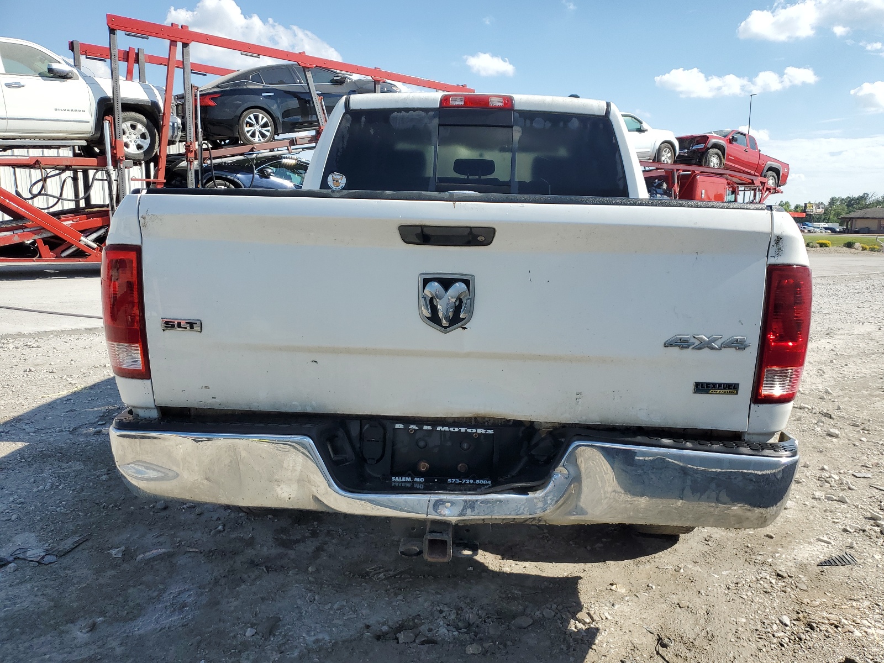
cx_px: 442
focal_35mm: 26
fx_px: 664
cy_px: 332
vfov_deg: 53.1
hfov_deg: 67.3
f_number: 1.5
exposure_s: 1/2500
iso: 50
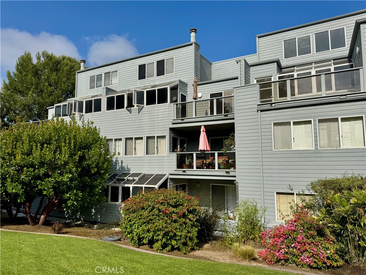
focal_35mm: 24
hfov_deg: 71.6
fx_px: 254
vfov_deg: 56.8
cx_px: 183
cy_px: 138
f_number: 1.78
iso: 80
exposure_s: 1/7937
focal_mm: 6.76
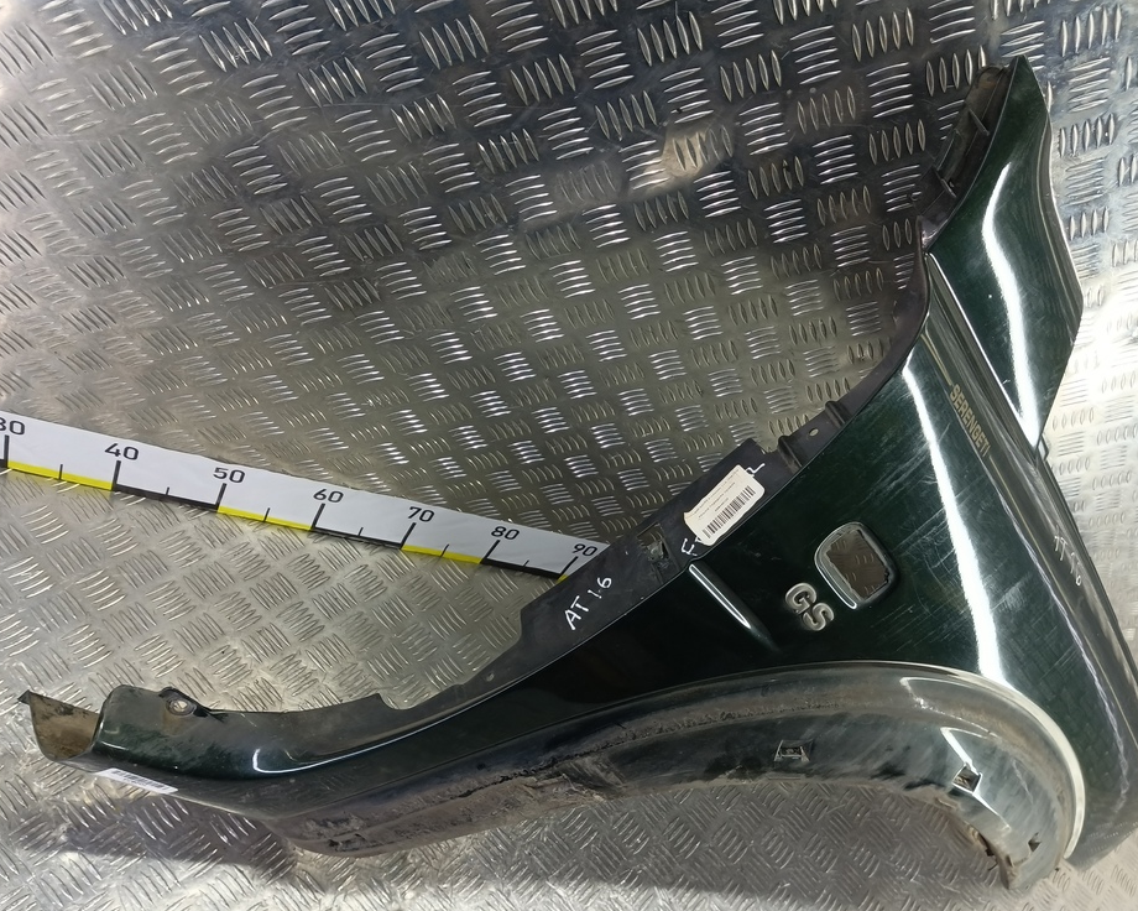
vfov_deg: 56.8
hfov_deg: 68.1
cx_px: 595
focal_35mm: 25
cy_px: 474
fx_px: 842
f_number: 1.6
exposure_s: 1/50
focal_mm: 4.11
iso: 153
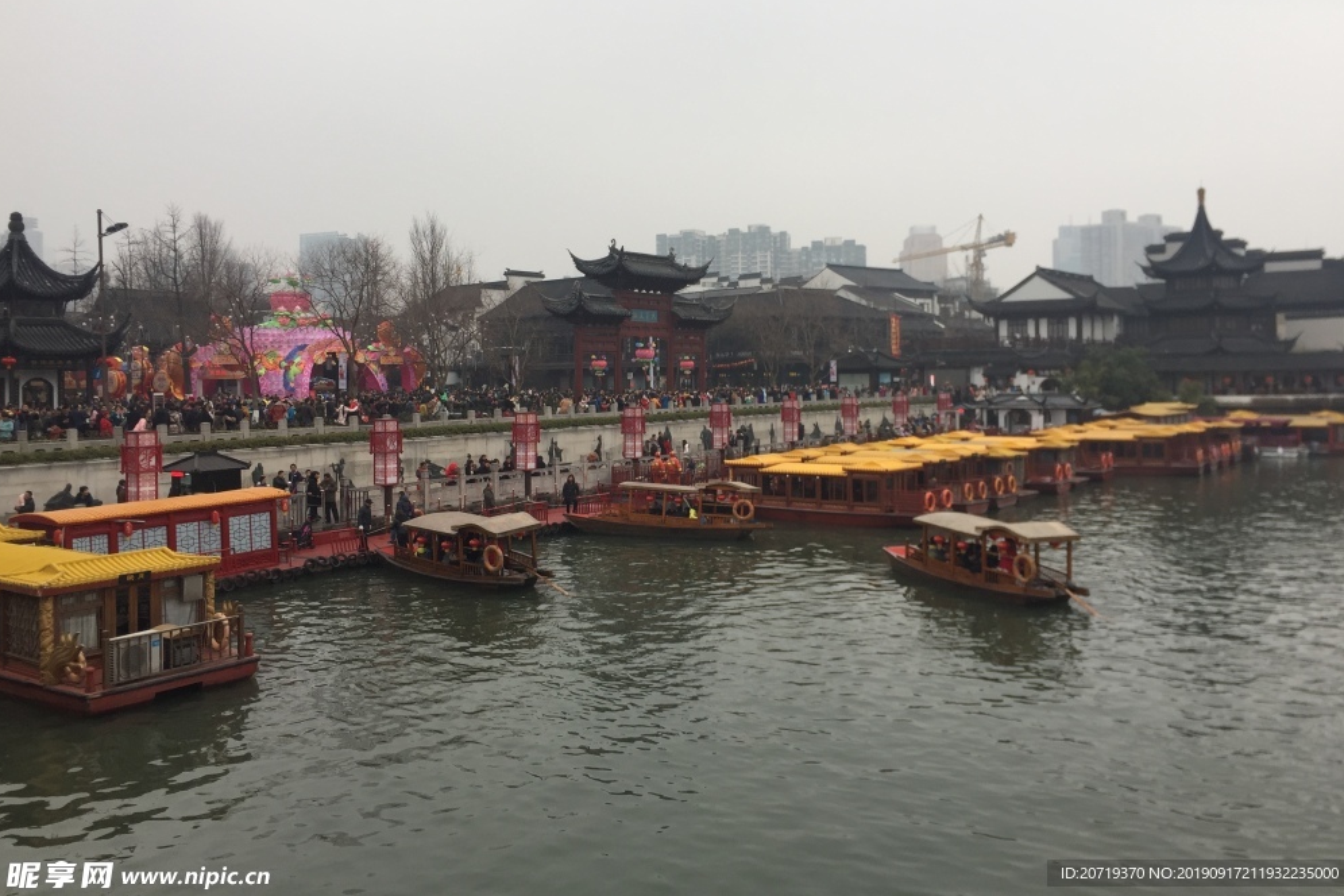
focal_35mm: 31
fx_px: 1157
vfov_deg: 42.2
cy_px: 382
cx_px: 676
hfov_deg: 60.3
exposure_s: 1/335
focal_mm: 4.15
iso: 32
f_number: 2.2
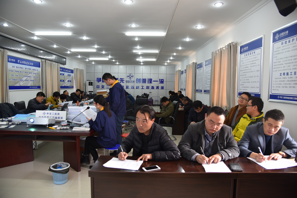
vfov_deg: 53.2
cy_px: 99
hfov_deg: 73.7
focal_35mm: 24
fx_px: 198
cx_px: 148
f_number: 4
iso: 900
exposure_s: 1/60
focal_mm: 24
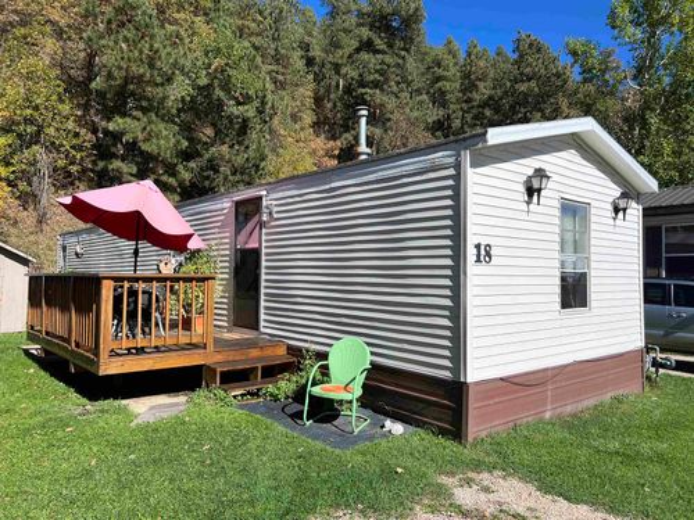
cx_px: 347
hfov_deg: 67.3
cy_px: 260
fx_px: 521
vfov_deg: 53.1
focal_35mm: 26
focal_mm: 5.7
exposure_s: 1/5076
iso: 50
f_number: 1.5
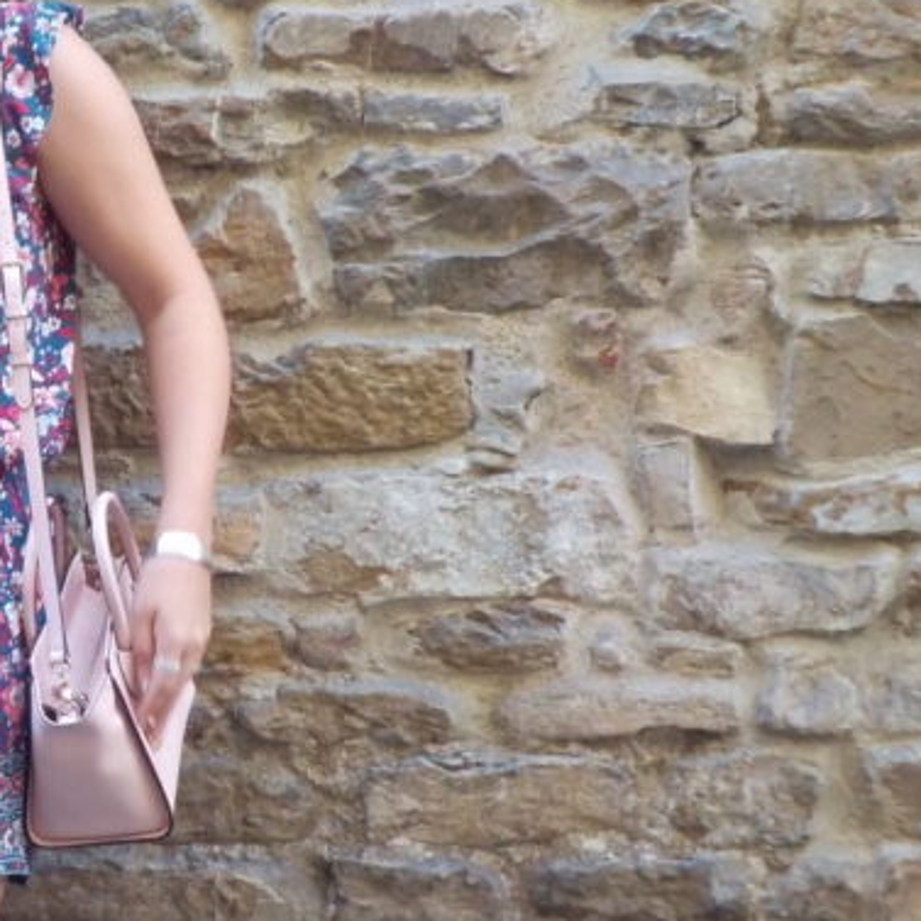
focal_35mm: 72
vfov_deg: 24.0
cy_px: 435
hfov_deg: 23.1
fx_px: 2167
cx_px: 12
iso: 160
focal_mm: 4.1
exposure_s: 1/30
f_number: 3.3
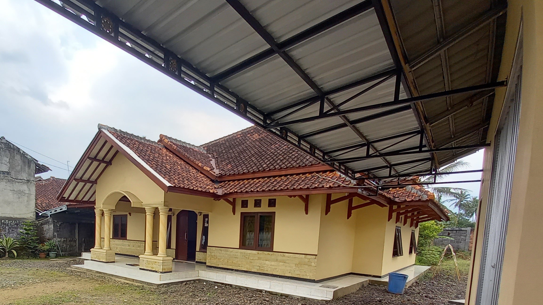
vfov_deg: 51.1
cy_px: 259
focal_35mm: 20
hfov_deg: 84.1
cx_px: 188
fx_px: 288
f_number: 2.2
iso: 40
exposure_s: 1/206
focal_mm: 1.42
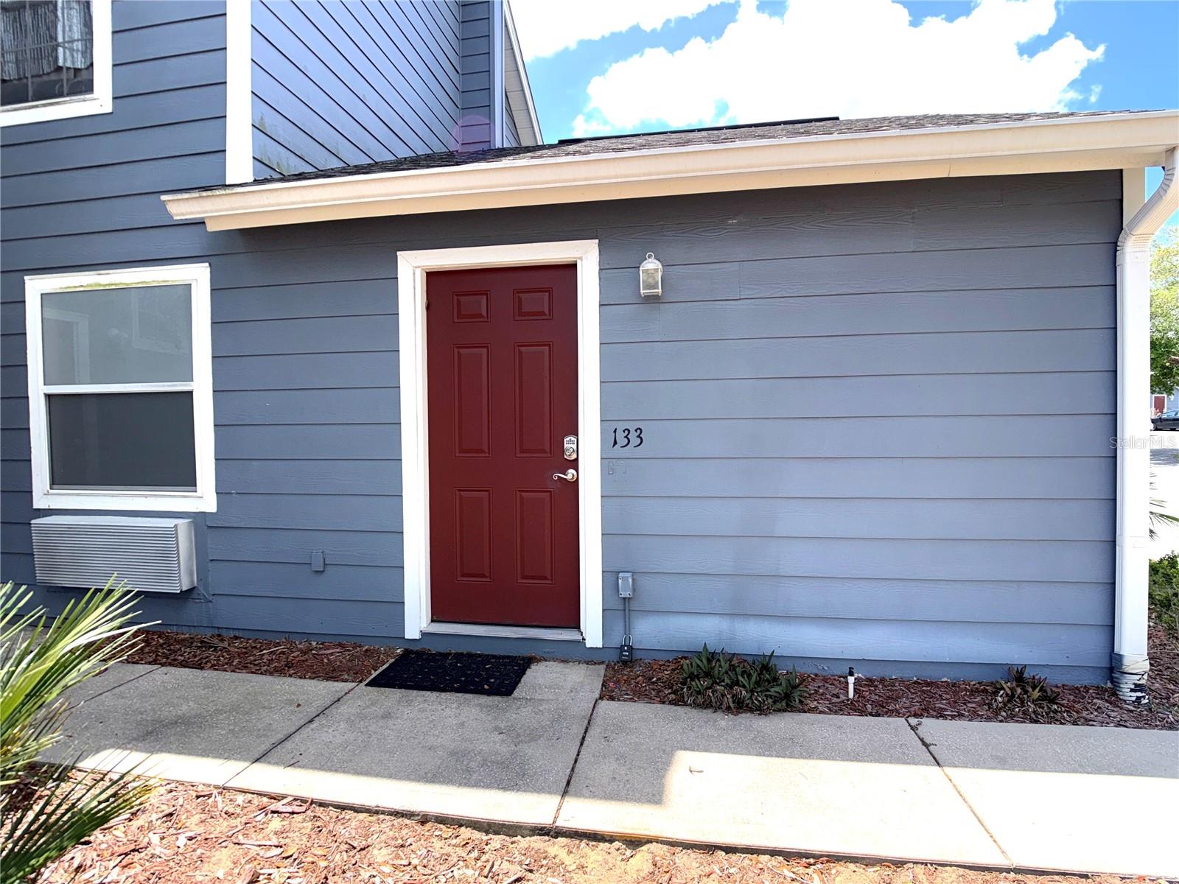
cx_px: 590
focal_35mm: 24
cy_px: 442
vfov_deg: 56.8
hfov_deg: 71.6
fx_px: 817
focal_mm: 6.76
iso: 80
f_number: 1.78
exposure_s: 1/1901
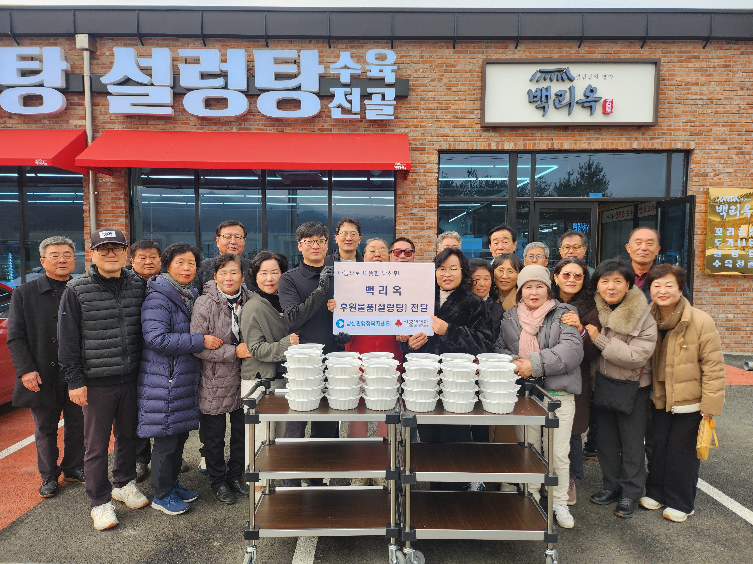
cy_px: 282
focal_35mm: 24
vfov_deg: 56.8
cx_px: 376
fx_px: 522
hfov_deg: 71.6
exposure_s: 1/677
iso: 50
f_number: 1.8
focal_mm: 5
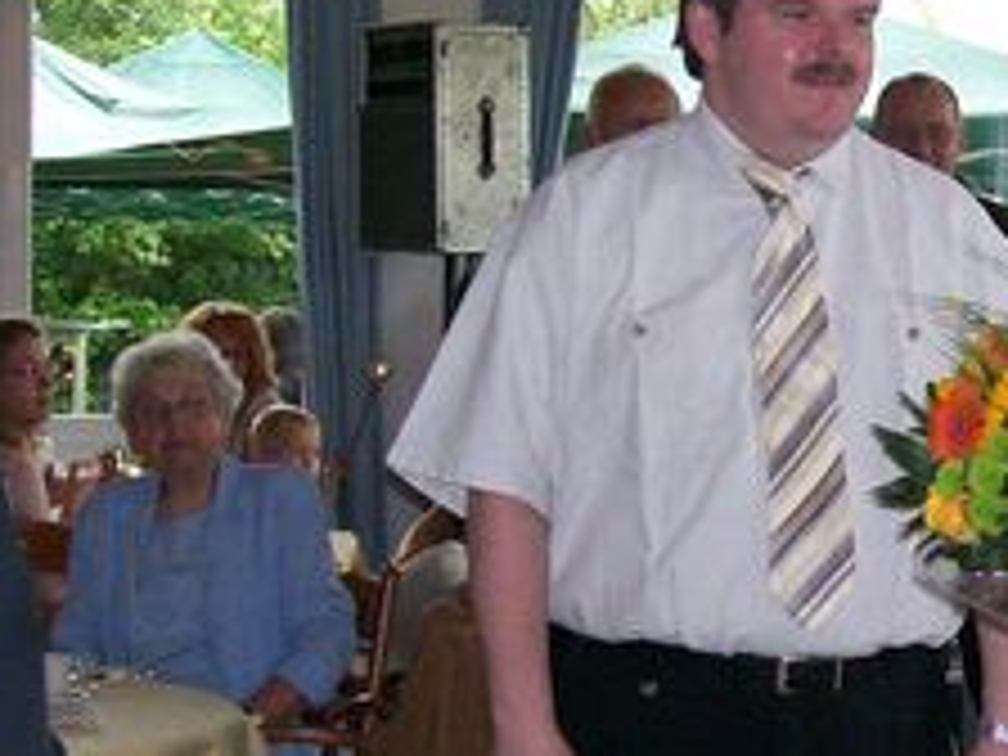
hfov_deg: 18.3
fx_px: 3058
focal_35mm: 105
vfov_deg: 14.1
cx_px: 954
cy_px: 457
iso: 140
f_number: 2.7
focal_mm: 6
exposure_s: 1/64
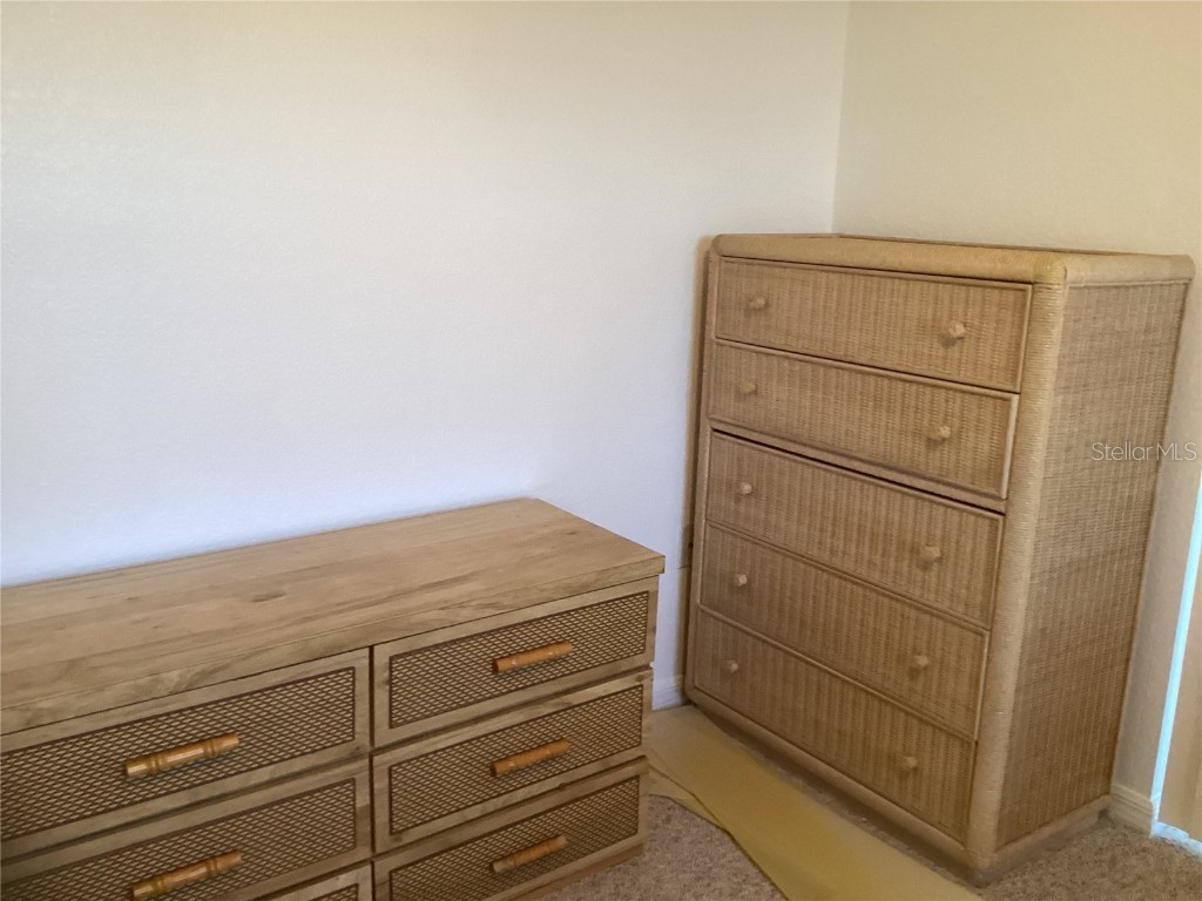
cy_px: 450
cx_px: 601
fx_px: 1076
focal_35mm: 31
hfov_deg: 58.4
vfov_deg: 45.4
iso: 250
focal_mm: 3.3
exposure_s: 1/60
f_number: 2.4
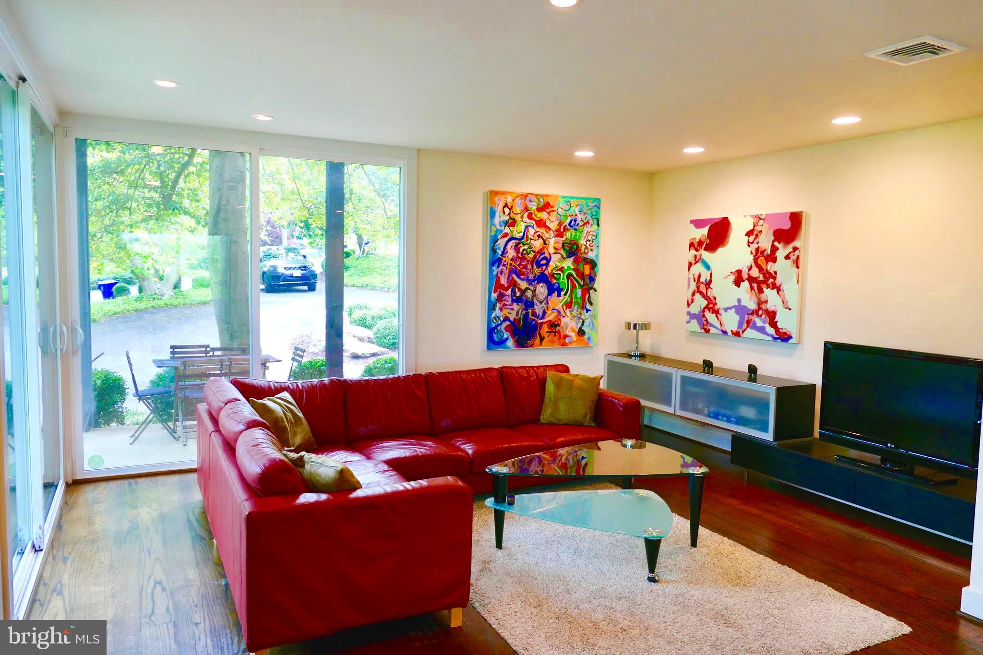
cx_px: 492
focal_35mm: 25
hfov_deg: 71.5
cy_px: 328
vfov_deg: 51.3
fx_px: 683
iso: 250
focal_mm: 9.12
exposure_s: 1/60
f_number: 2.8
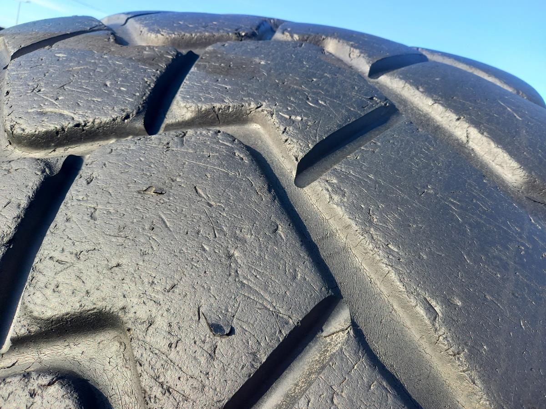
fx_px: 394
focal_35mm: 25
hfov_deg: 69.4
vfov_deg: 54.9
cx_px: 273
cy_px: 204
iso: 50
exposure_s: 1/187
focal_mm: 4.65
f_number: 1.8
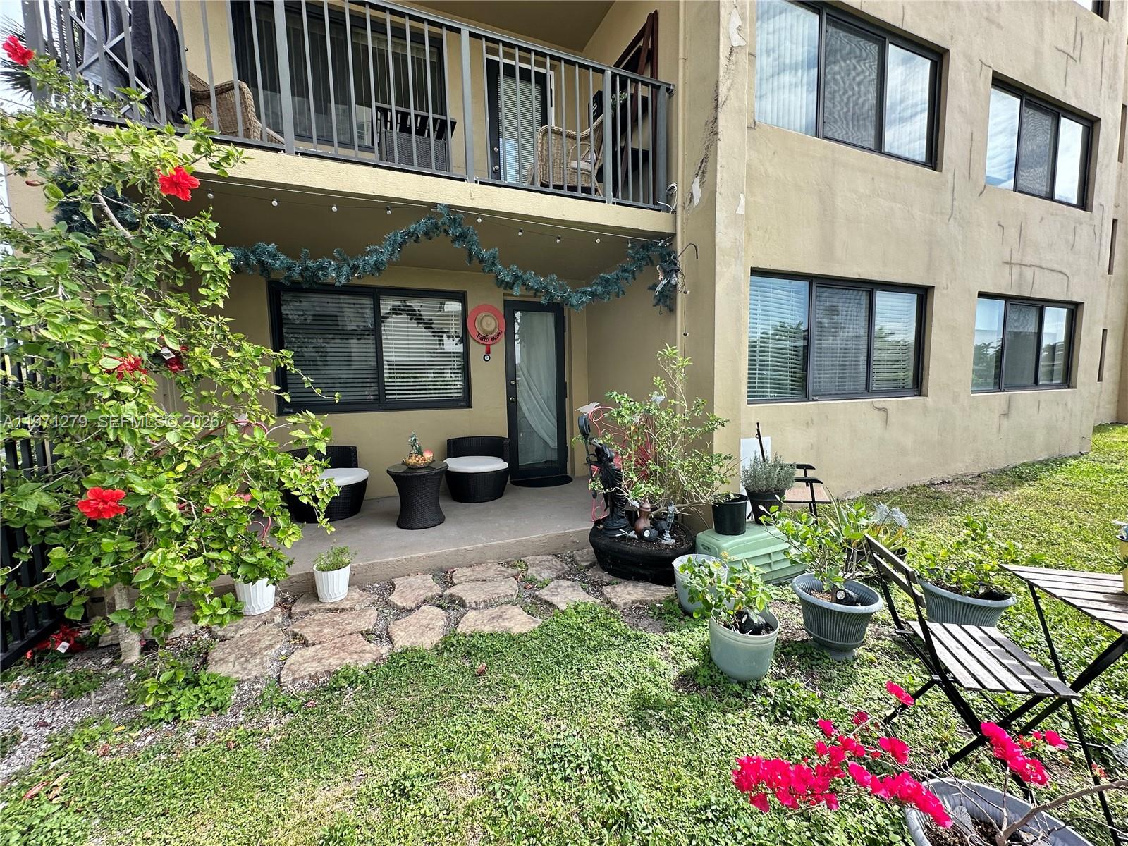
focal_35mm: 14
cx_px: 564
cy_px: 423
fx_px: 456
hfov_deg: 102.1
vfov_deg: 85.7
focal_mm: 2.22
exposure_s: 1/359
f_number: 2.2
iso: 40
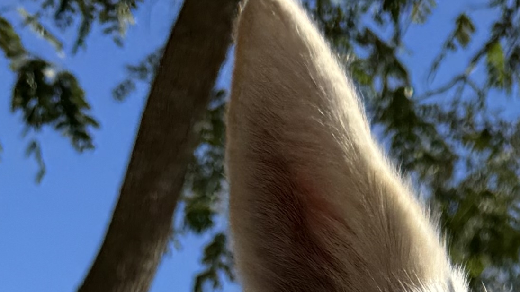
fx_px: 1875
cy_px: 1280
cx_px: 410
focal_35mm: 136
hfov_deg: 15.7
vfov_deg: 6.5
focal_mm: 6.76
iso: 80
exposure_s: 1/4950
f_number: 1.78
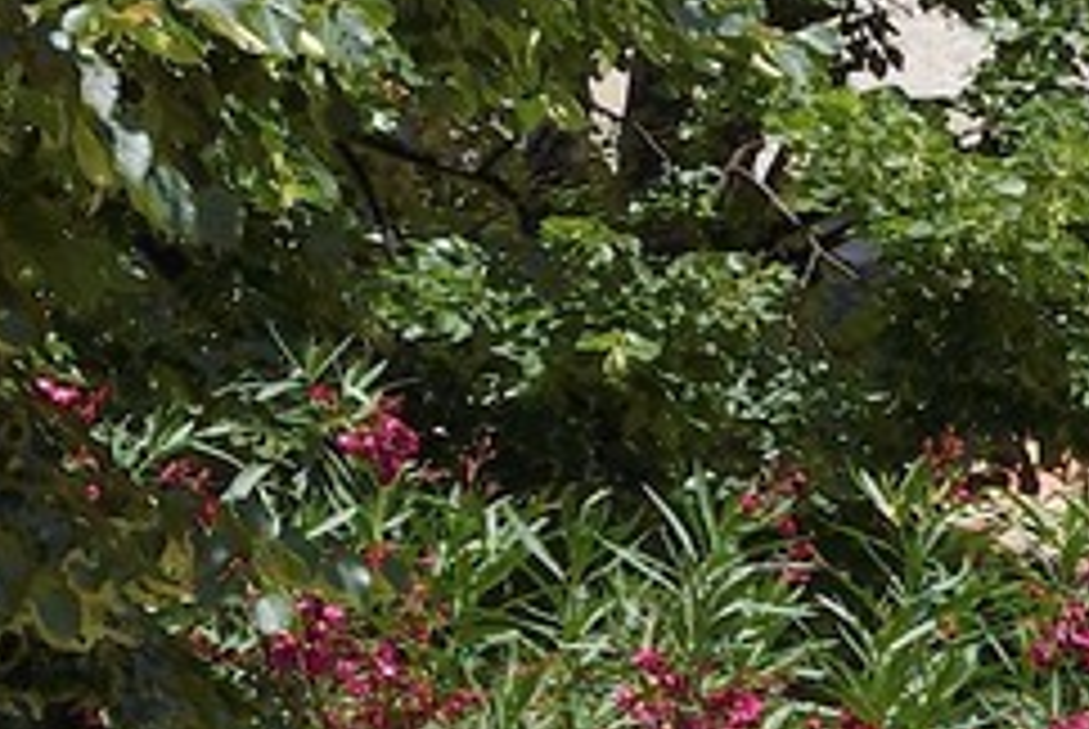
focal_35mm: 297
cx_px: 2930
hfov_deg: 6.5
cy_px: 1166
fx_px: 8995
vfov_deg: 4.6
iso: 200
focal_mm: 45
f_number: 14
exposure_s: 1/250
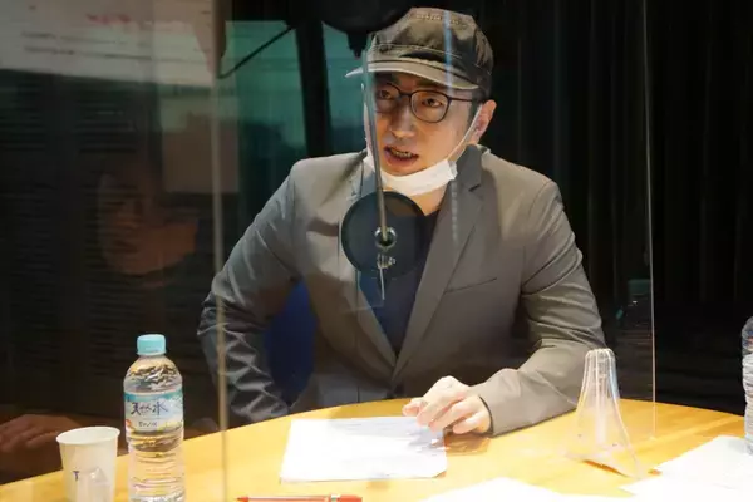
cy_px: 251
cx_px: 376
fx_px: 1276
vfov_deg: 22.3
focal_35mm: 61
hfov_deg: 32.9
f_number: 4.5
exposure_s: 1/100
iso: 1600
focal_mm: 41
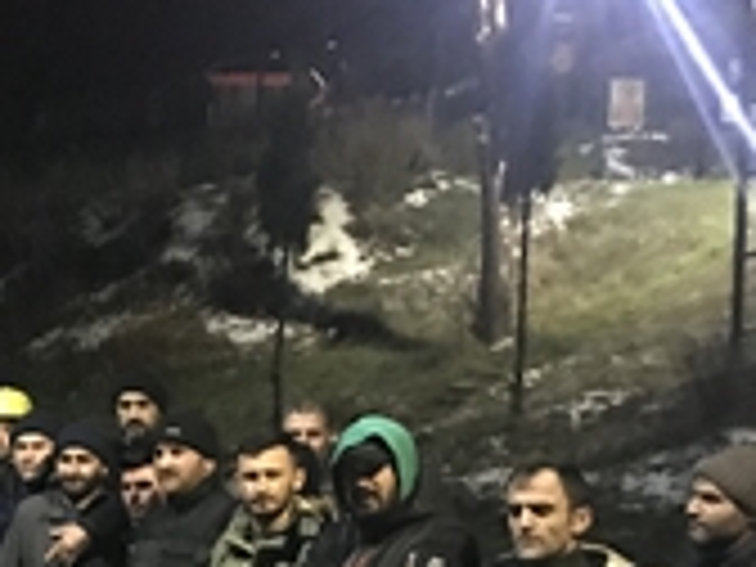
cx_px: -279
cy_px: 616
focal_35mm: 100
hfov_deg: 18.1
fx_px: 2184
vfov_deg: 14.5
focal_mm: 3.99
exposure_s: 1/4
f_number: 1.8
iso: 100
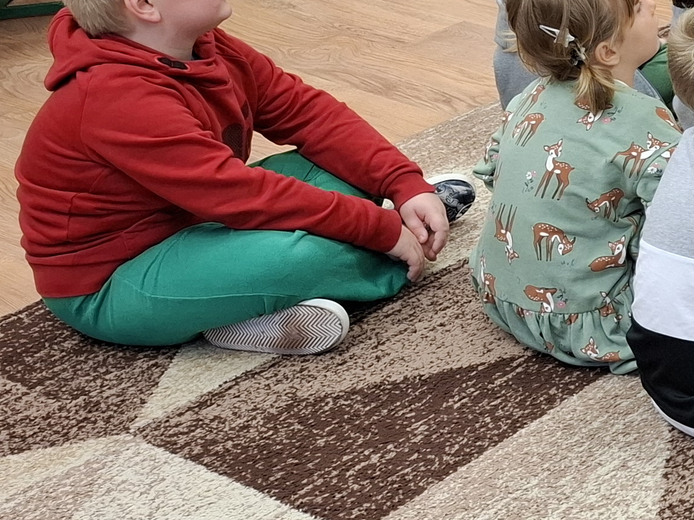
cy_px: 123
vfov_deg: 18.1
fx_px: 1624
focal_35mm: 81
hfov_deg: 19.4
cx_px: 1177
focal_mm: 5.54
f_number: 1.8
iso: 250
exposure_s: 1/100
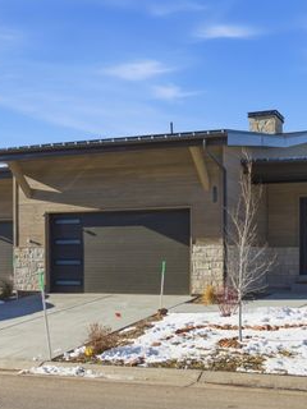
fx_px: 532
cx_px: 240
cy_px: 212
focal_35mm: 45
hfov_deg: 31.4
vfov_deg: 42.1
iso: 800
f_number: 8
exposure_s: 1/8000
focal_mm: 30
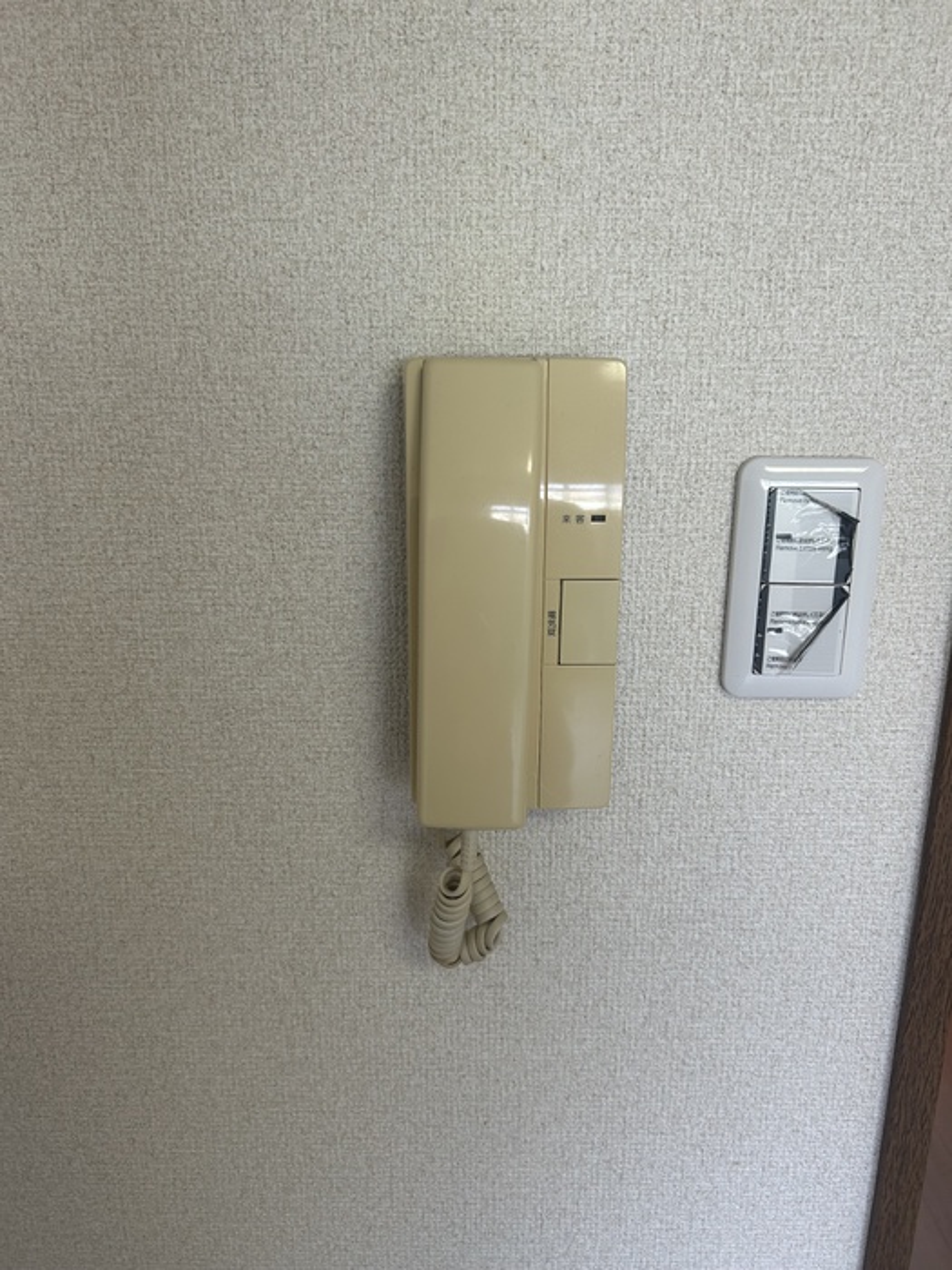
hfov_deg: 53.1
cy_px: 635
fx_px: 953
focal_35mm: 26
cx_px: 476
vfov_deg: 67.3
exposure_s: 1/120
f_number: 1.5
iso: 80
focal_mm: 5.7
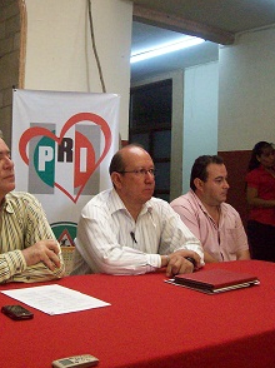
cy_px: 185
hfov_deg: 29.5
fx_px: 520
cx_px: 108
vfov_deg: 38.9
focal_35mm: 49
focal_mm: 6
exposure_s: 1/64
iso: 339
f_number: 2.7
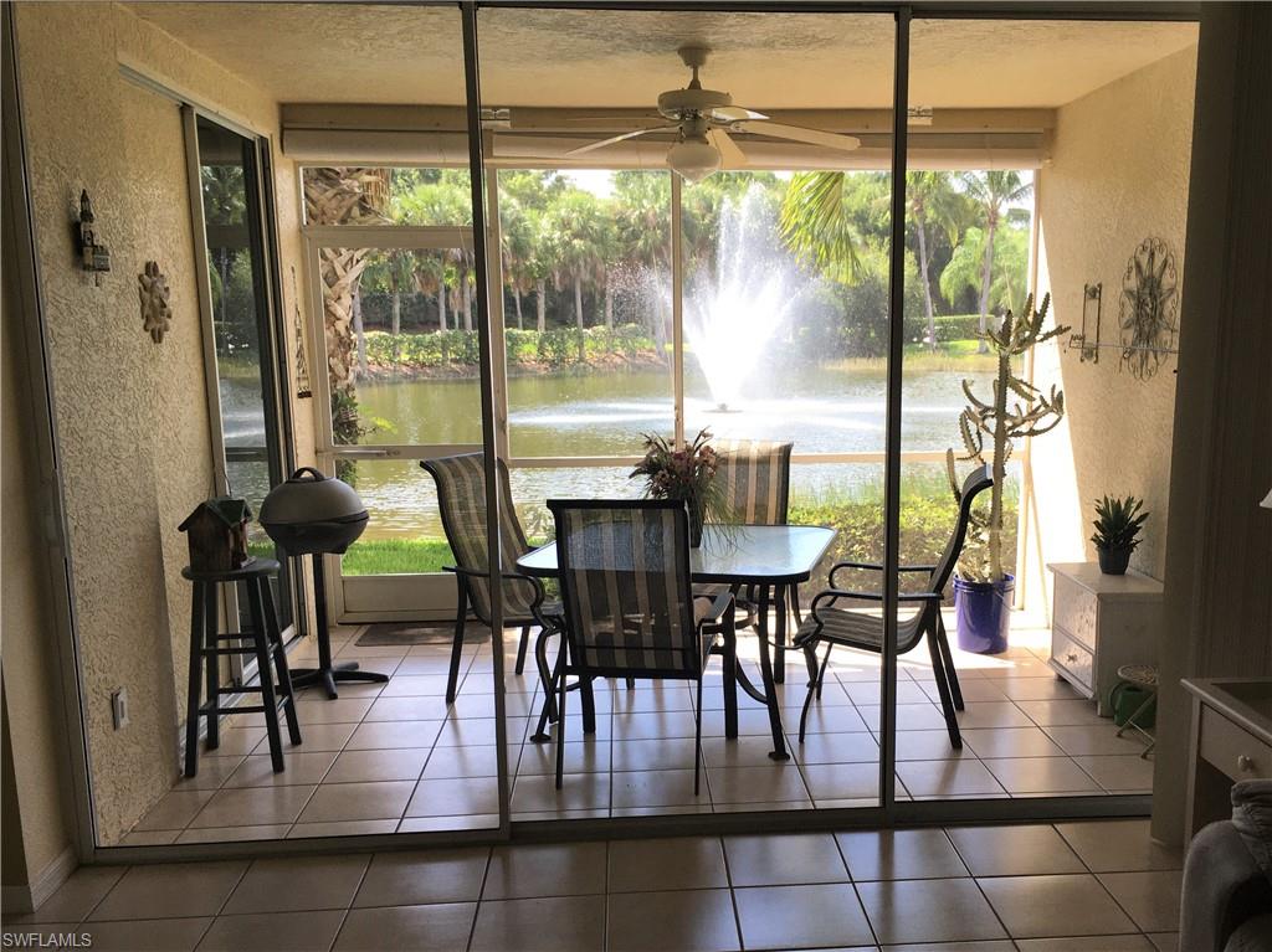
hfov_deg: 61.7
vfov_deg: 48.2
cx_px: 636
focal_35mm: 29
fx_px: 1065
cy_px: 476
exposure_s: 1/120
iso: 32
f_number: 2.2
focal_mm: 4.15
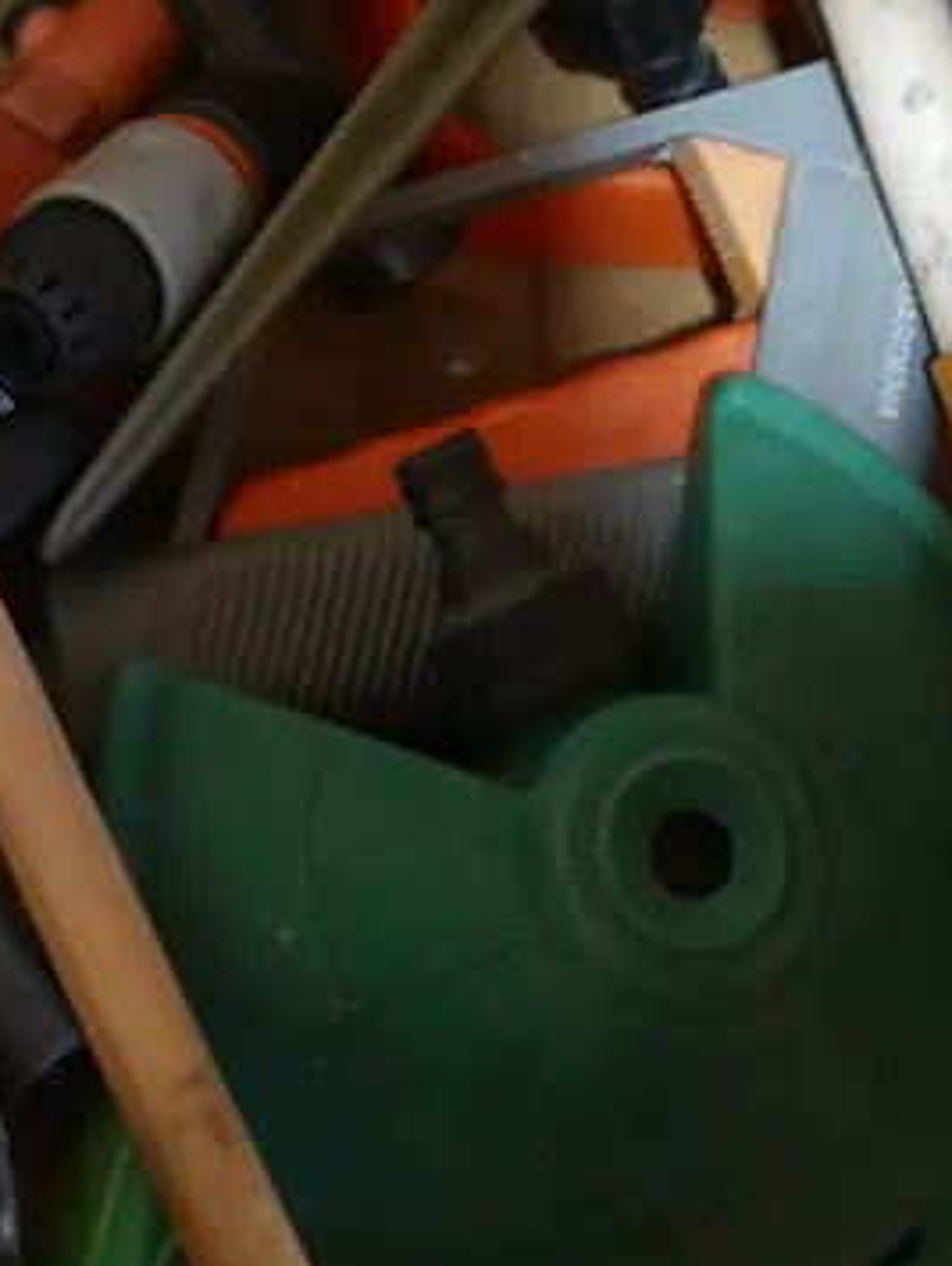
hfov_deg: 14.8
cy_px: -86
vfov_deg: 19.3
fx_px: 3587
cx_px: -70
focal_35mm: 98
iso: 640
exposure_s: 1/60
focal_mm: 17
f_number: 4
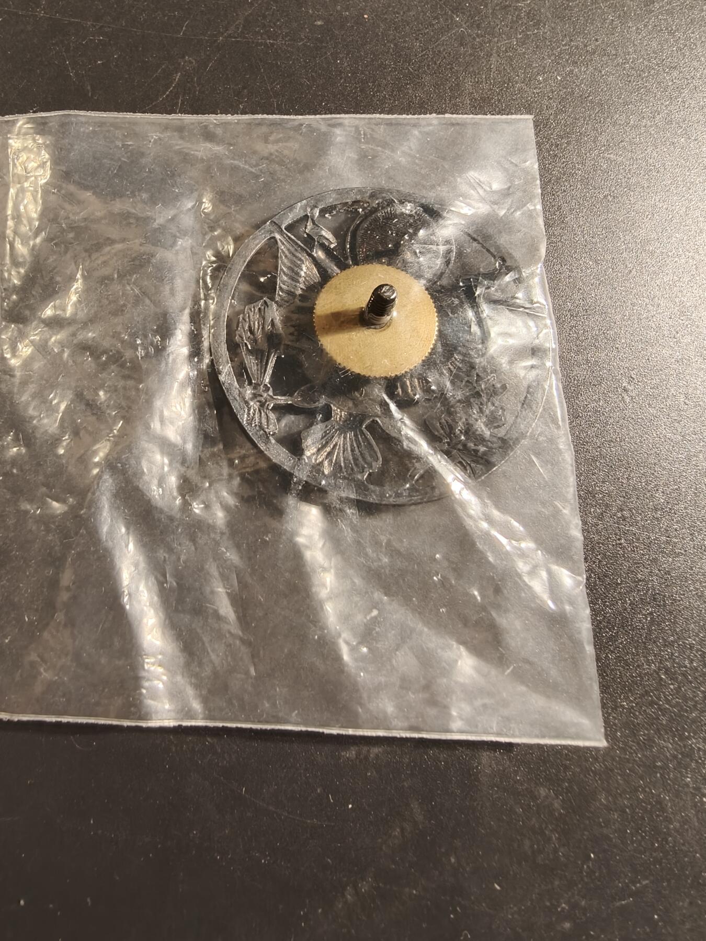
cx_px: 353
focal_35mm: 23
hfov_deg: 58.9
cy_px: 470
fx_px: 625
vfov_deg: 73.9
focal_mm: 2.32
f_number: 2
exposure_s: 1/50
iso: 160
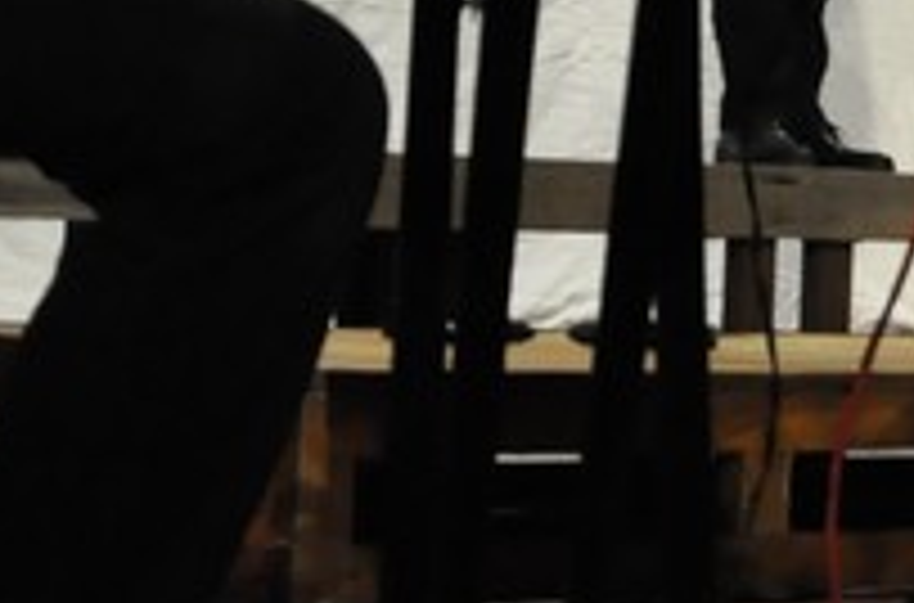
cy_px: -182
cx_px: 1851
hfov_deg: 11.5
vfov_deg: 8.4
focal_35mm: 160
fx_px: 4050
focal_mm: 18
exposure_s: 1/160
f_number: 3.5
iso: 1600
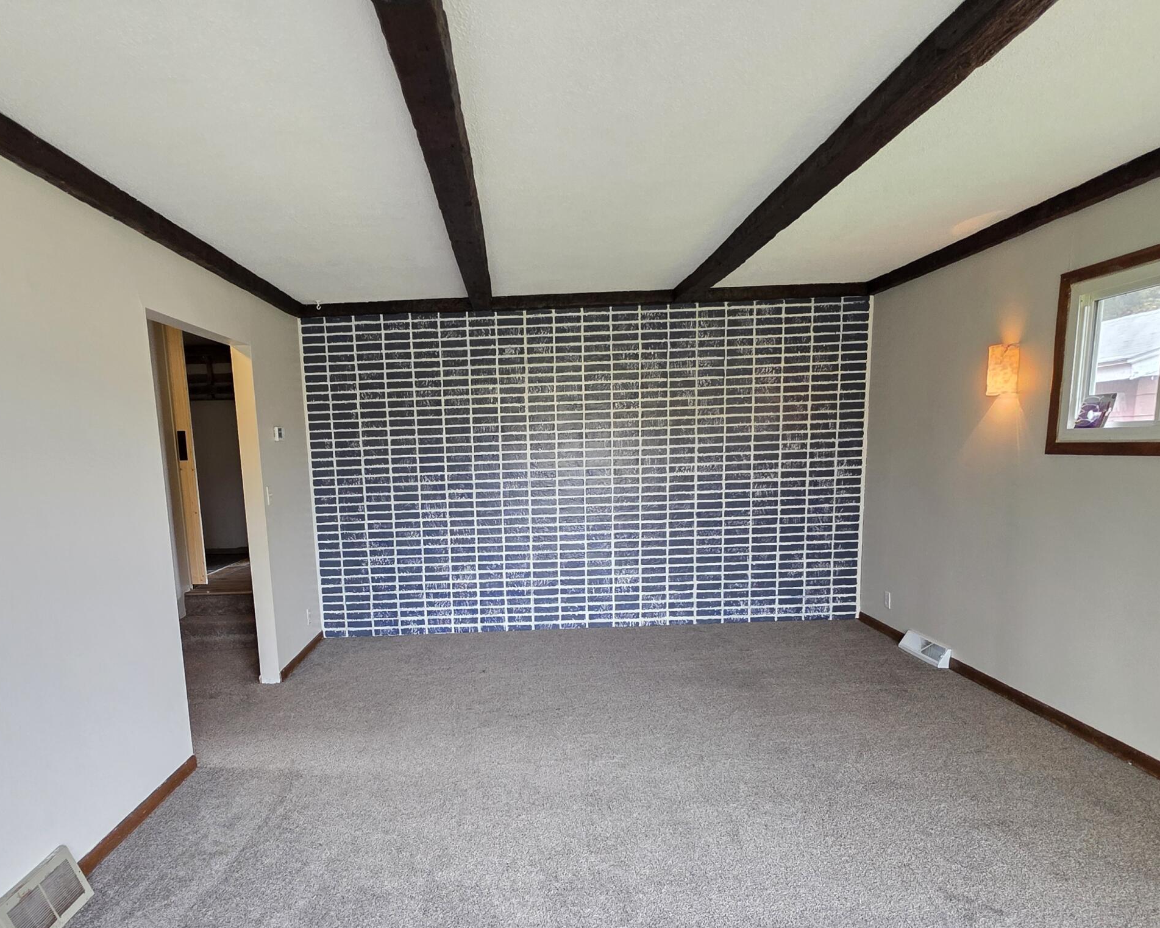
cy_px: 568
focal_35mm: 20
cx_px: 496
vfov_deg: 67.3
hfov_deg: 79.9
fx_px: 687
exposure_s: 1/60
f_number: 1.9
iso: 320
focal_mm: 2.2
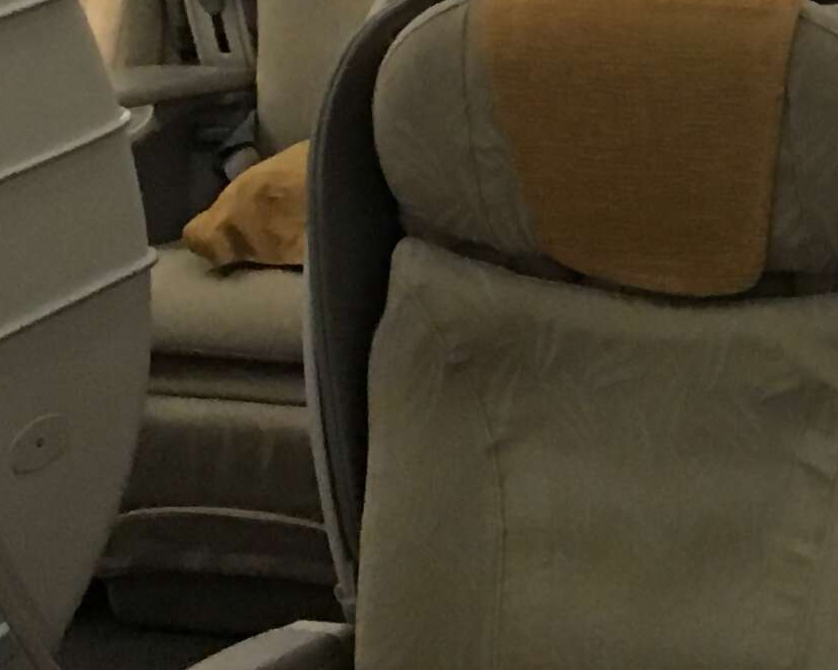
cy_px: 292
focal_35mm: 137
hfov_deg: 13.1
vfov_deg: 11.3
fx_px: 3397
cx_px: 1346
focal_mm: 4.15
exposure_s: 1/30
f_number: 2.2
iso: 200
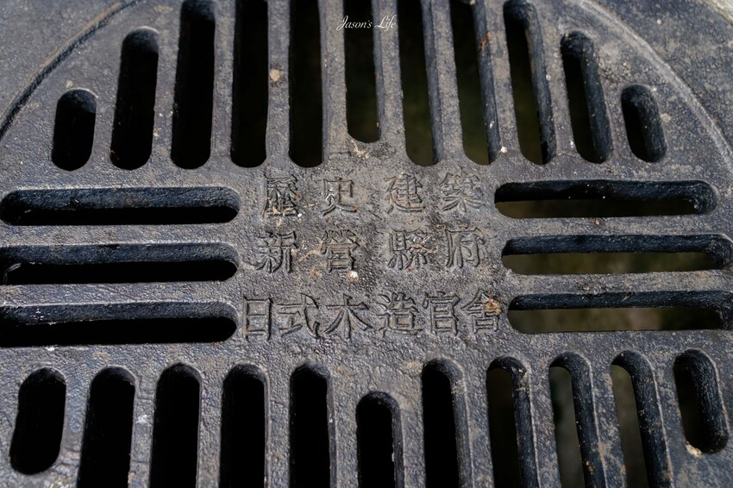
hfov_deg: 50.7
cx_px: 366
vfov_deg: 35.0
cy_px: 244
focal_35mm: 38
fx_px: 773
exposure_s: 1/200
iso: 100
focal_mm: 38
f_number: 2.8
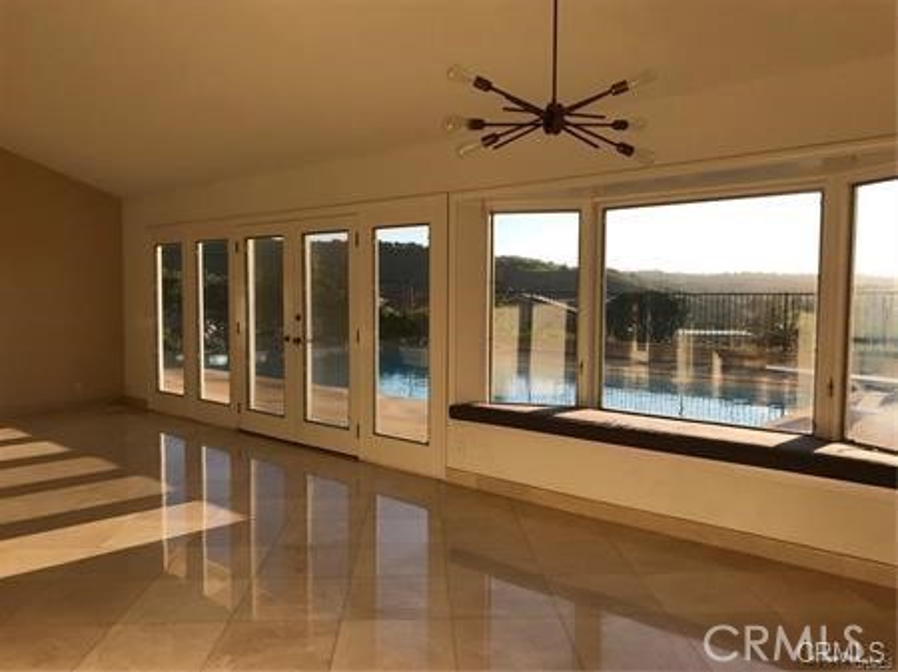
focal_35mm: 28
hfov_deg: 63.5
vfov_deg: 49.7
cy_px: 336
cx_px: 449
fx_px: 726
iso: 20
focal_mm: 3.99
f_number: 1.8
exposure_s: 1/699
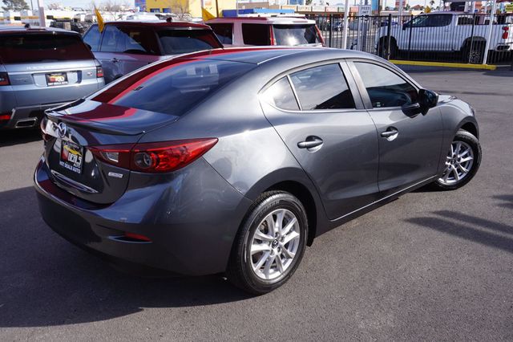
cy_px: 171
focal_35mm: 32
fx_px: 449
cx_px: 256
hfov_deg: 59.5
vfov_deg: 41.7
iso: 100
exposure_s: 1/80
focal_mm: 21
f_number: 11
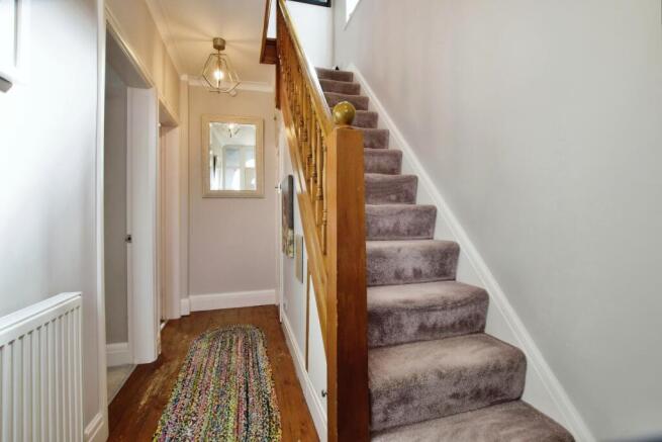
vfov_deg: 77.4
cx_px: 331
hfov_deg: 100.4
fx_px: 276
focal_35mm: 15
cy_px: 221
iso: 640
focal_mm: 10
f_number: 8
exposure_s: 1/40
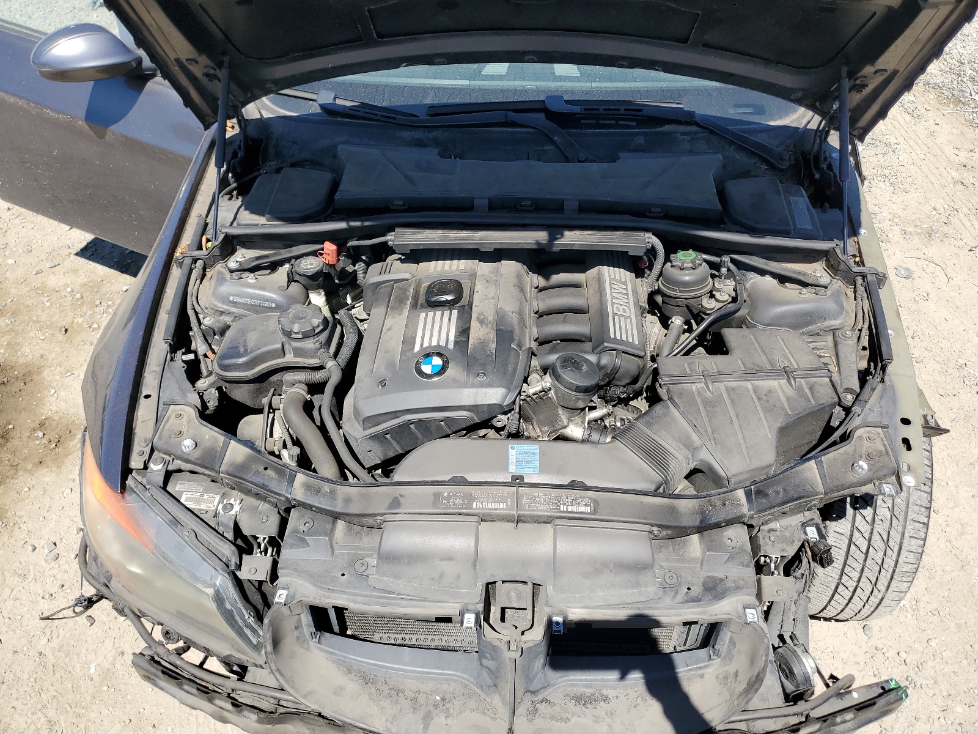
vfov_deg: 53.1
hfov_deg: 67.3
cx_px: 489
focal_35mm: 26
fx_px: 735
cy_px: 367
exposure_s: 1/1667
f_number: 1.5
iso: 50
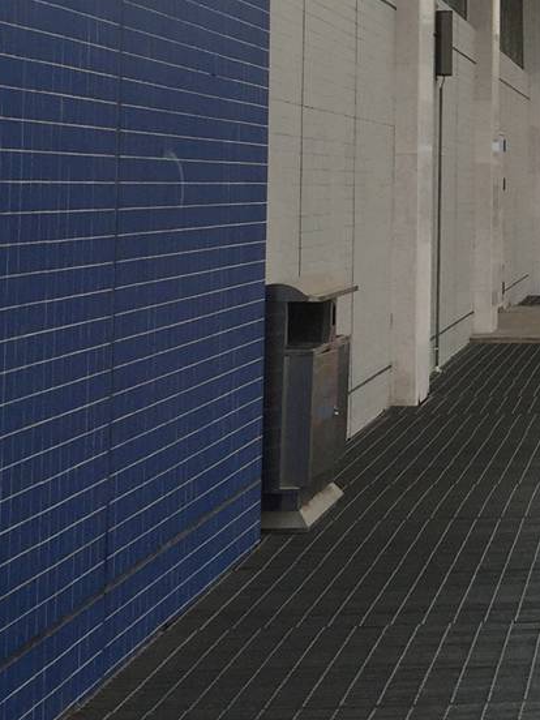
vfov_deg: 21.0
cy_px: 35
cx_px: 837
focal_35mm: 91
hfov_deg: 14.9
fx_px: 1893
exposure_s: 1/1236
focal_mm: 4.15
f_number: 2.2
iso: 32
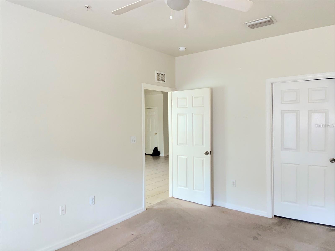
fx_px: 252
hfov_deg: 67.3
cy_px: 126
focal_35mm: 26
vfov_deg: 53.1
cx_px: 168
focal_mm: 4.25
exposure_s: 1/6
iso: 125
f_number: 1.8
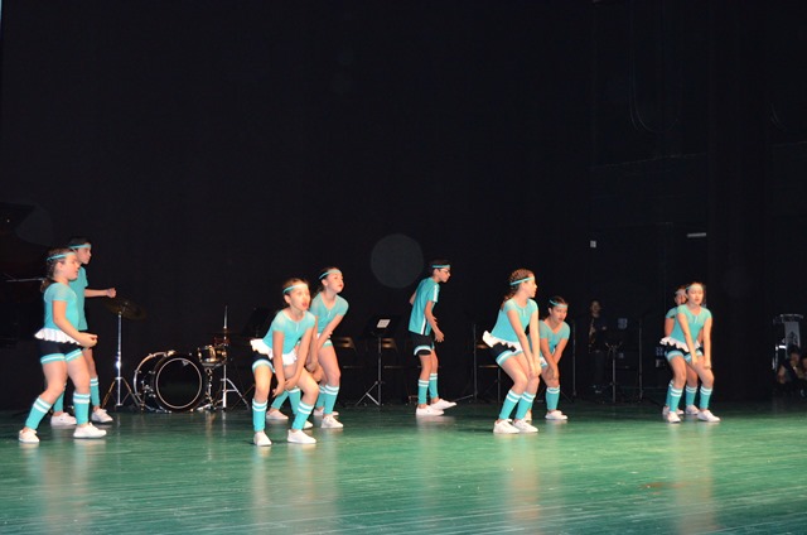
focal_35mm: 60
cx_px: 404
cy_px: 268
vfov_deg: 22.5
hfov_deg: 33.5
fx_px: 1342
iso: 3200
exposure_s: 1/60
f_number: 5
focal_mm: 40
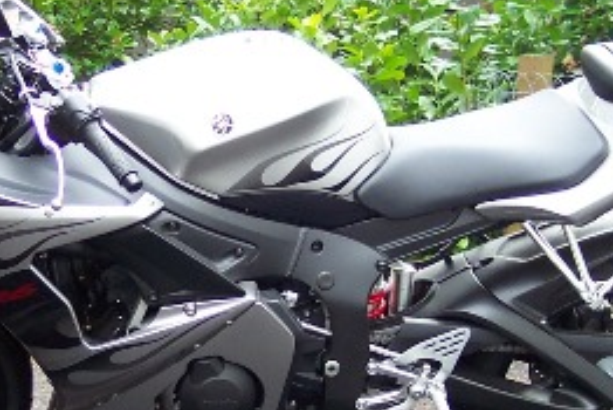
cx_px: 236
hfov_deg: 24.4
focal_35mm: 83
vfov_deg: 16.4
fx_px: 1414
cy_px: 278
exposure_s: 1/90
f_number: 2.8
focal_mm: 8
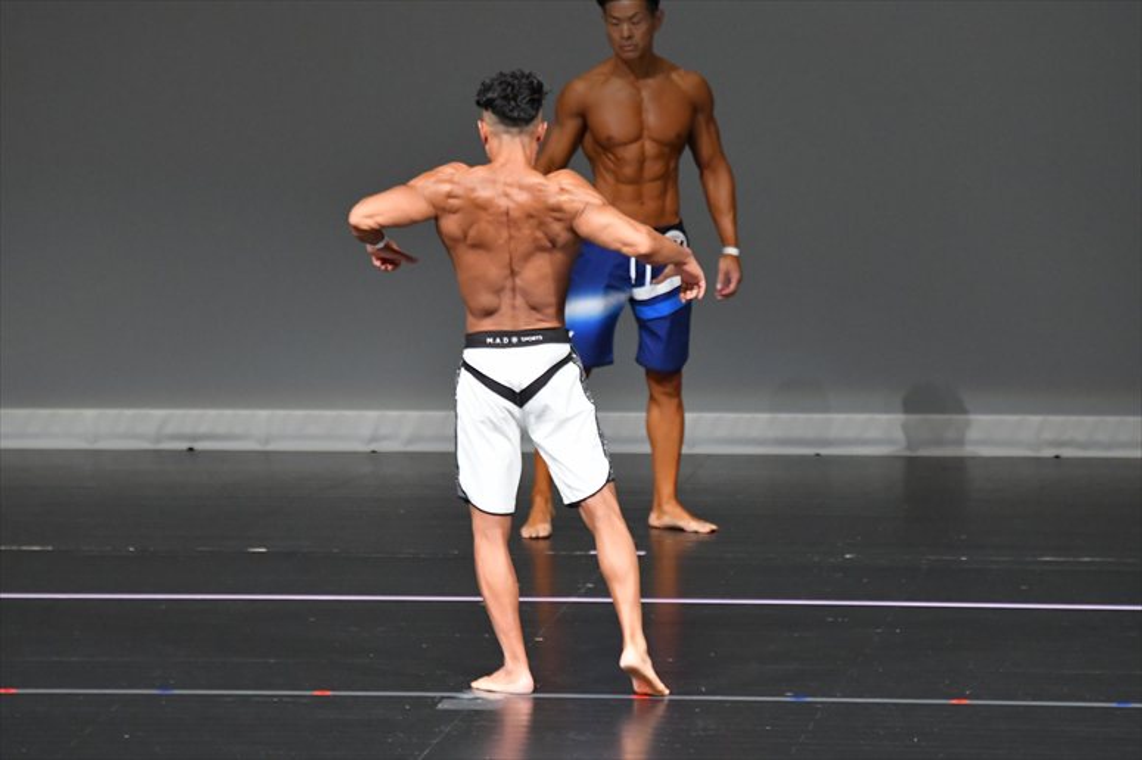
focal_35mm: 345
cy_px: 380
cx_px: 571
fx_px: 10939
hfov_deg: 6.0
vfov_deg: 4.0
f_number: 5.6
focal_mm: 230
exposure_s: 1/400
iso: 5000
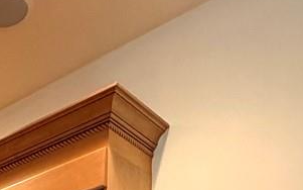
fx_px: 652
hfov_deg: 24.4
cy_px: 592
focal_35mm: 79
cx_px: -33
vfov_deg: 10.6
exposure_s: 1/60
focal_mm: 2.22
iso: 250
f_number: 2.2
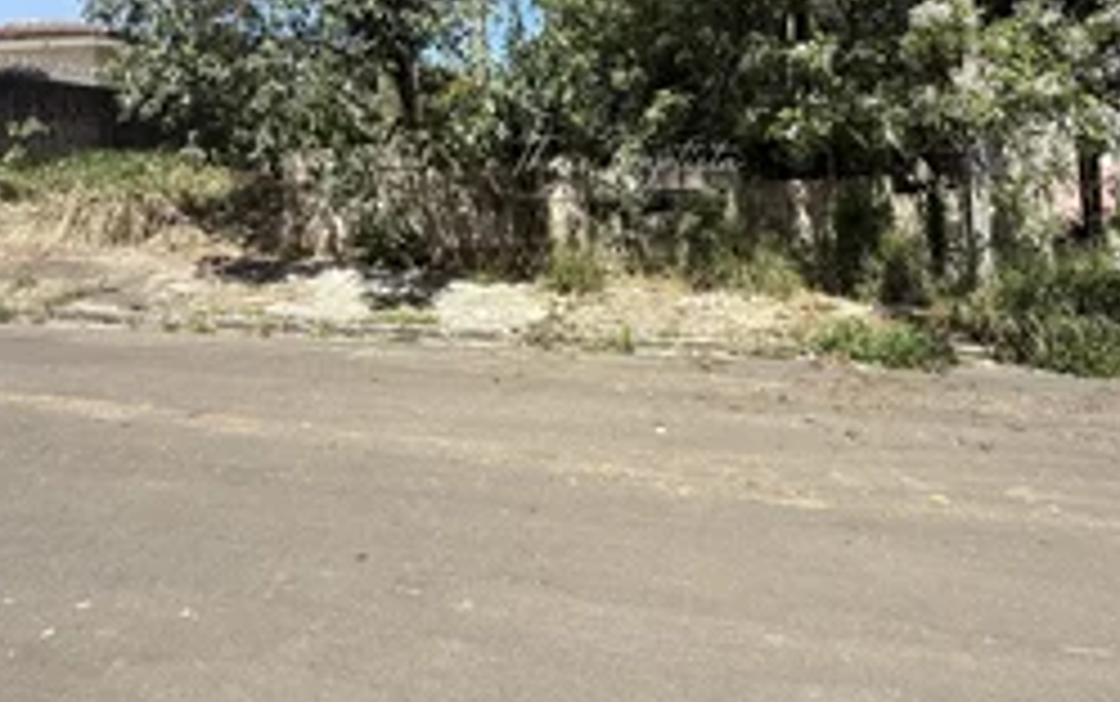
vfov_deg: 50.6
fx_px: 703
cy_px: 166
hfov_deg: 76.8
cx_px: 625
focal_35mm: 23
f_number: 2.2
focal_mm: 2.22
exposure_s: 1/928
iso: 50
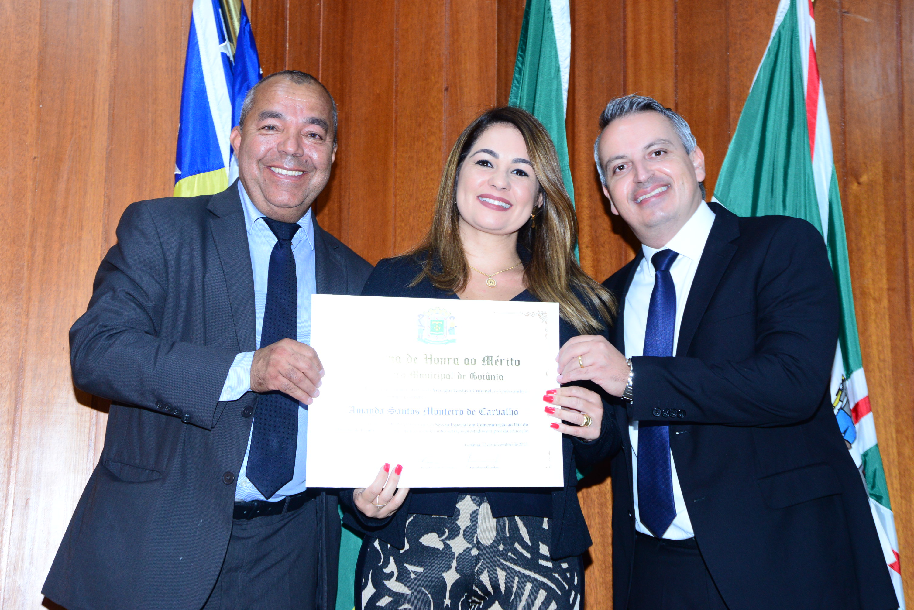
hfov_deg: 32.4
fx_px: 1575
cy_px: 305
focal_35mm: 62
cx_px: 457
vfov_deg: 21.9
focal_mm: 62
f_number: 5.6
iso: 2000
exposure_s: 1/60
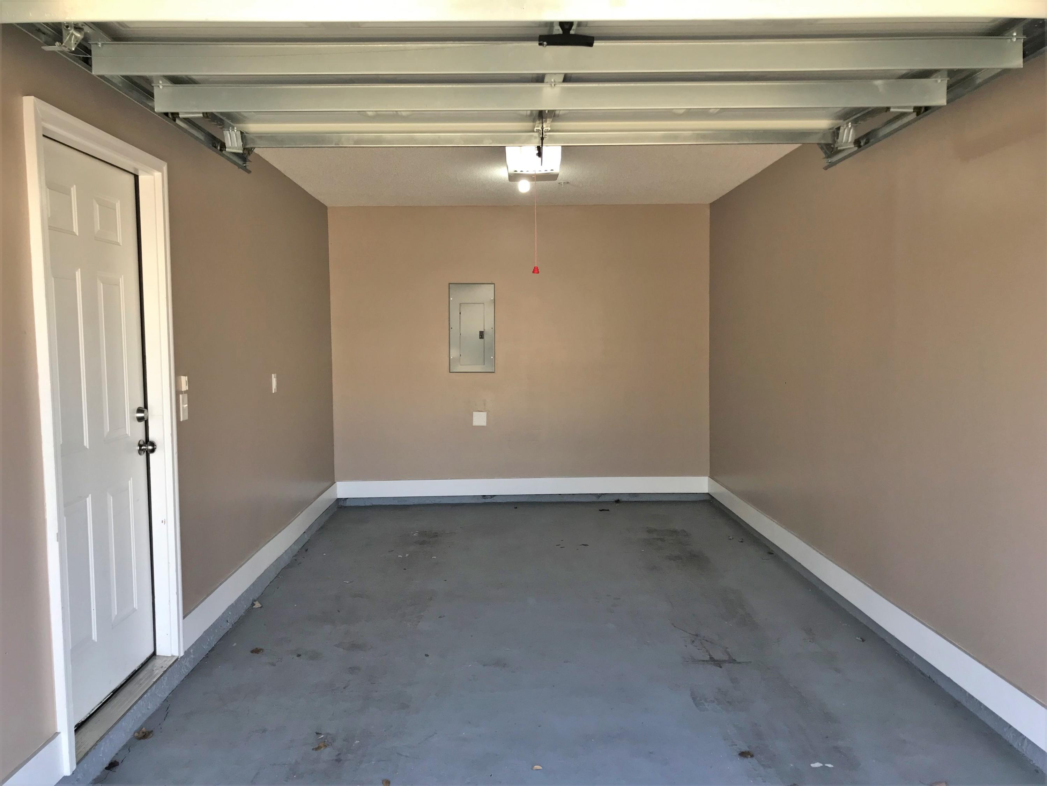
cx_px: 524
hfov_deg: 63.4
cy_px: 393
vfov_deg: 49.7
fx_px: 847
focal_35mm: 28
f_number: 1.8
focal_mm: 3.99
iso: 40
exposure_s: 1/120
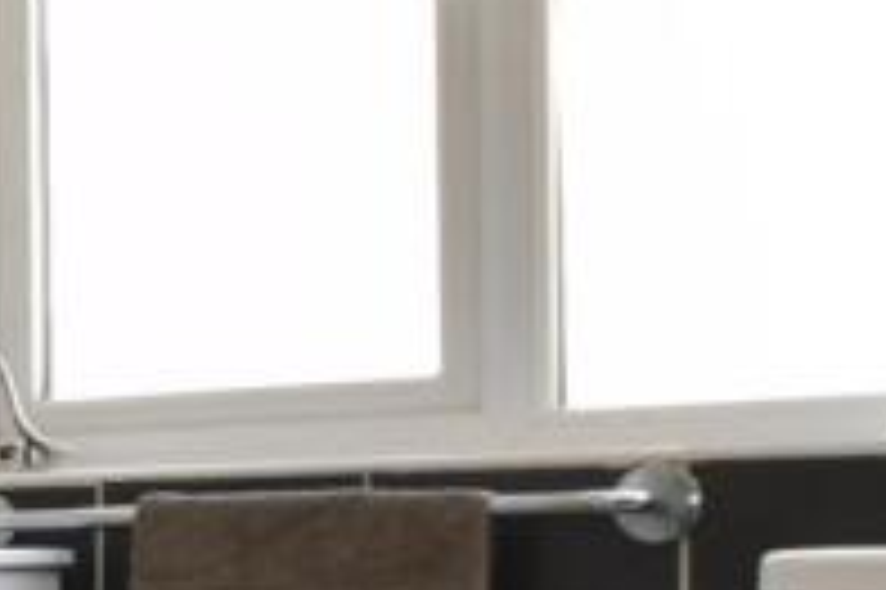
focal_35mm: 78
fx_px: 1918
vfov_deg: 17.1
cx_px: -634
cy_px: 570
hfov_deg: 20.1
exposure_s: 1/3
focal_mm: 10
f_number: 8
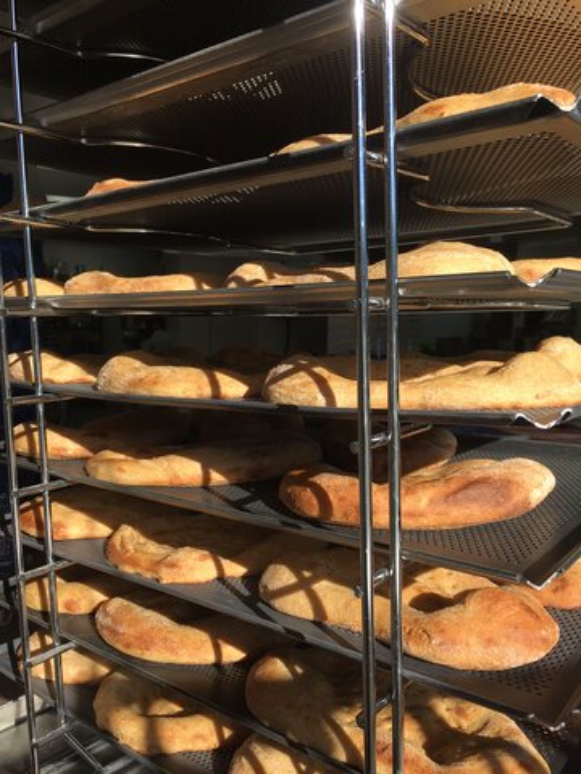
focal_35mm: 29
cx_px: 290
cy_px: 387
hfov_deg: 48.2
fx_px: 649
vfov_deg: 61.7
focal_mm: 4.15
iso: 25
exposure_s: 1/769
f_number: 2.2
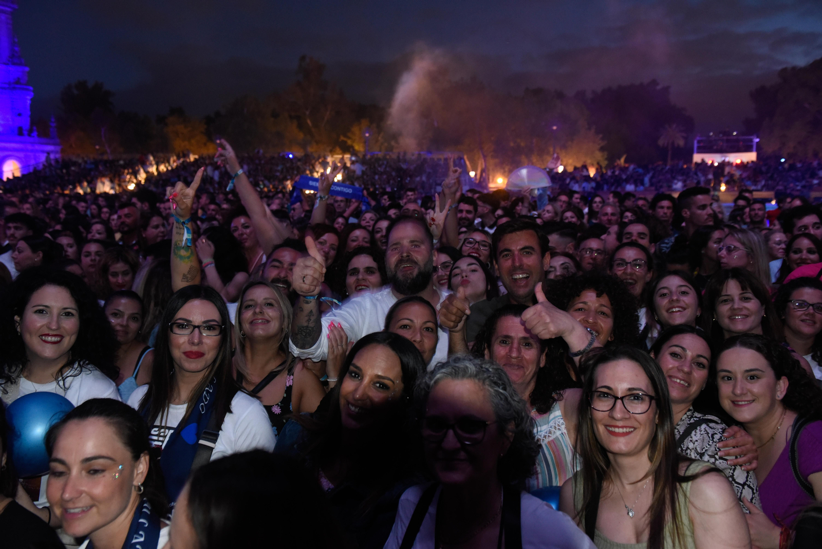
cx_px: 411
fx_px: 662
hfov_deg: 63.6
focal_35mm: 29
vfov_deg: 45.0
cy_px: 274
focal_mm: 29
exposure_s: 1/25
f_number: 4
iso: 4000
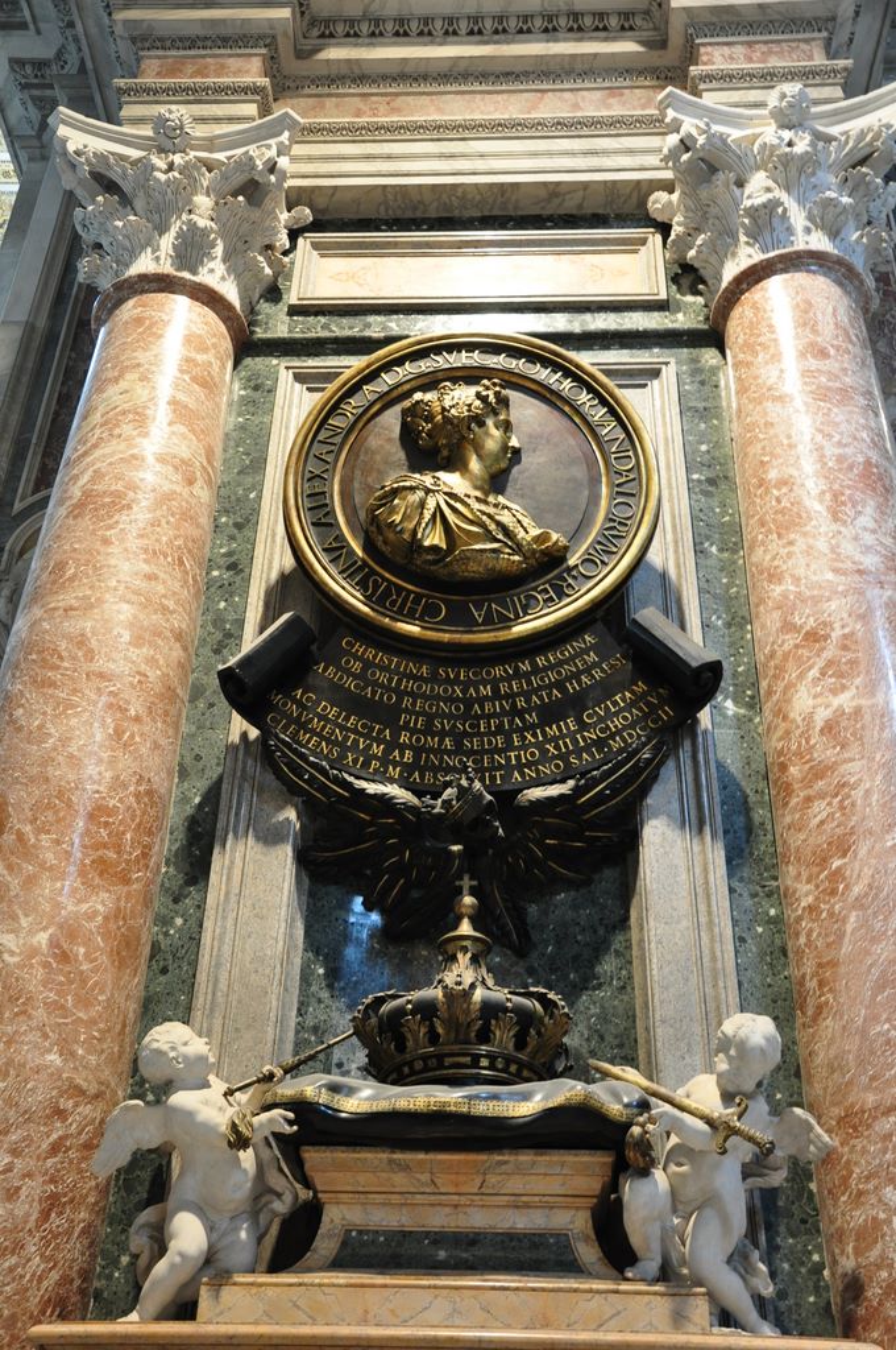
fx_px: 1460
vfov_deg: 49.6
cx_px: 448
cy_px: 675
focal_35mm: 39
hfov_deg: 34.1
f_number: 5
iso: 800
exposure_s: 1/5
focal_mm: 26
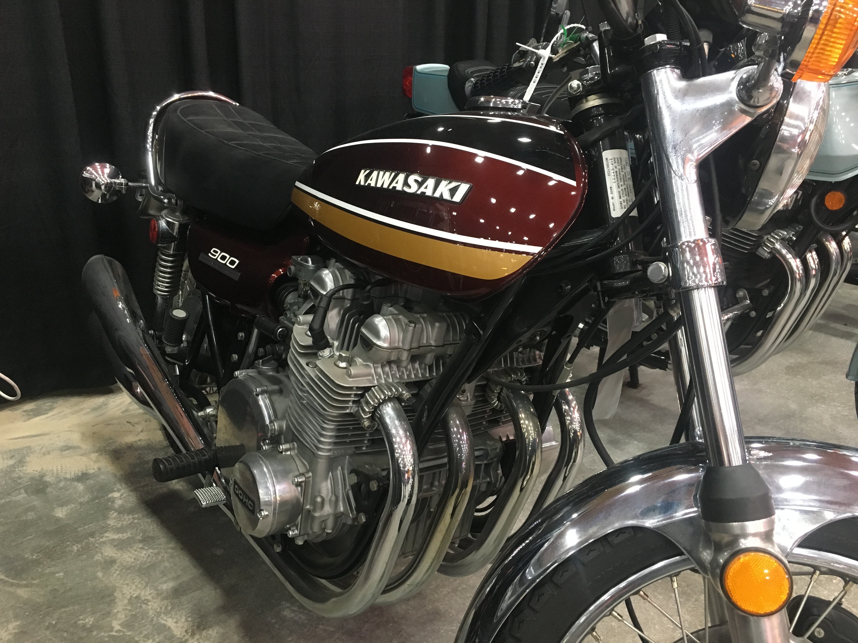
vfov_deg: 48.2
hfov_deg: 61.7
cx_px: 429
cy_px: 322
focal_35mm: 29
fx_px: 719
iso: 200
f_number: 2.2
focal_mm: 4.15
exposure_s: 1/20
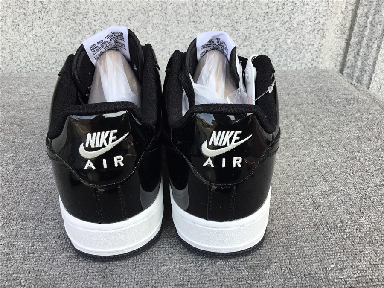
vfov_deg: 45.4
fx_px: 344
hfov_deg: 58.4
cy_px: 144
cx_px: 192
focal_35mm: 31
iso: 25
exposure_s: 1/187
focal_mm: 3.3
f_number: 2.4
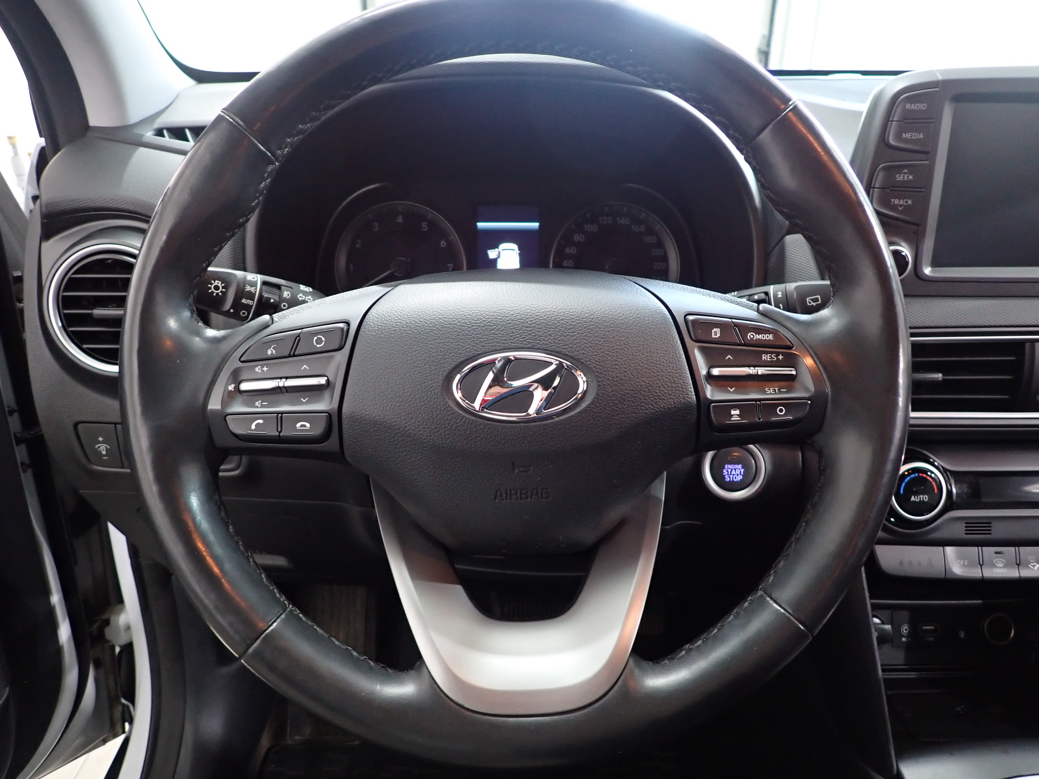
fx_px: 750
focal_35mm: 25
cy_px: 390
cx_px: 520
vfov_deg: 54.9
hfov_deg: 69.4
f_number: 2
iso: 400
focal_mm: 4.5
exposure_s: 1/30
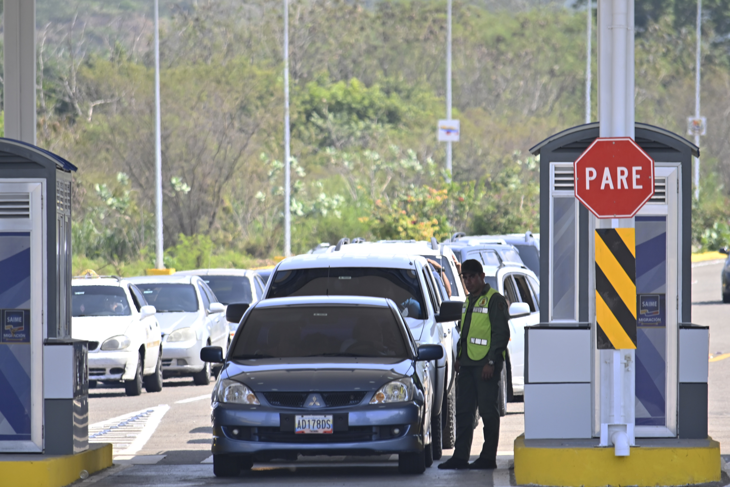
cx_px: 365
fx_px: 9124
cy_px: 244
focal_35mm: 450
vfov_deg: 3.1
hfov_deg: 4.6
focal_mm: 300
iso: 320
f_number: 5.6
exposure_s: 1/500
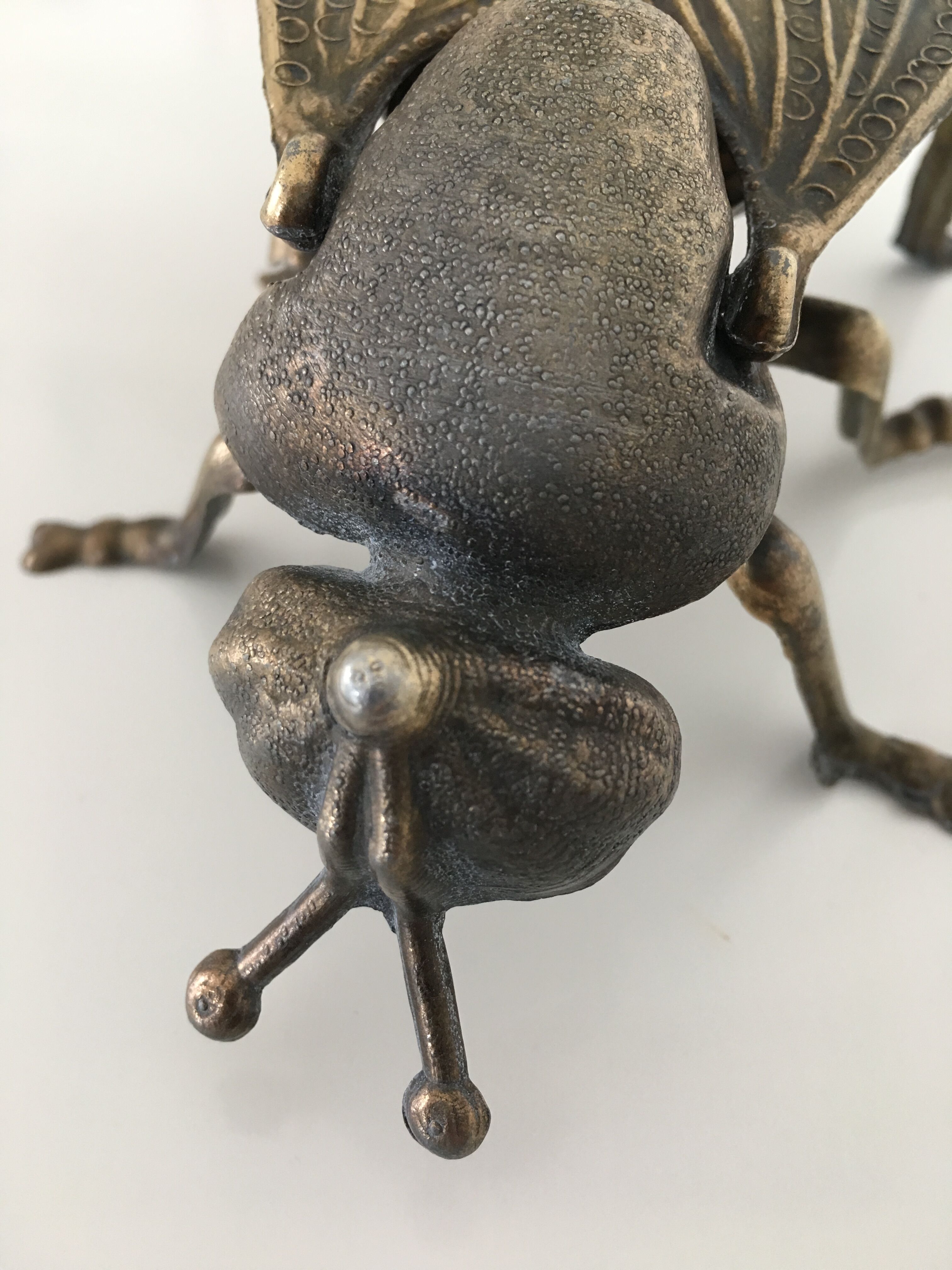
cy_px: 635
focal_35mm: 29
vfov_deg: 61.7
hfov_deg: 48.2
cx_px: 476
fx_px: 1063
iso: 125
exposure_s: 1/33
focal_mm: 4.15
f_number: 2.2
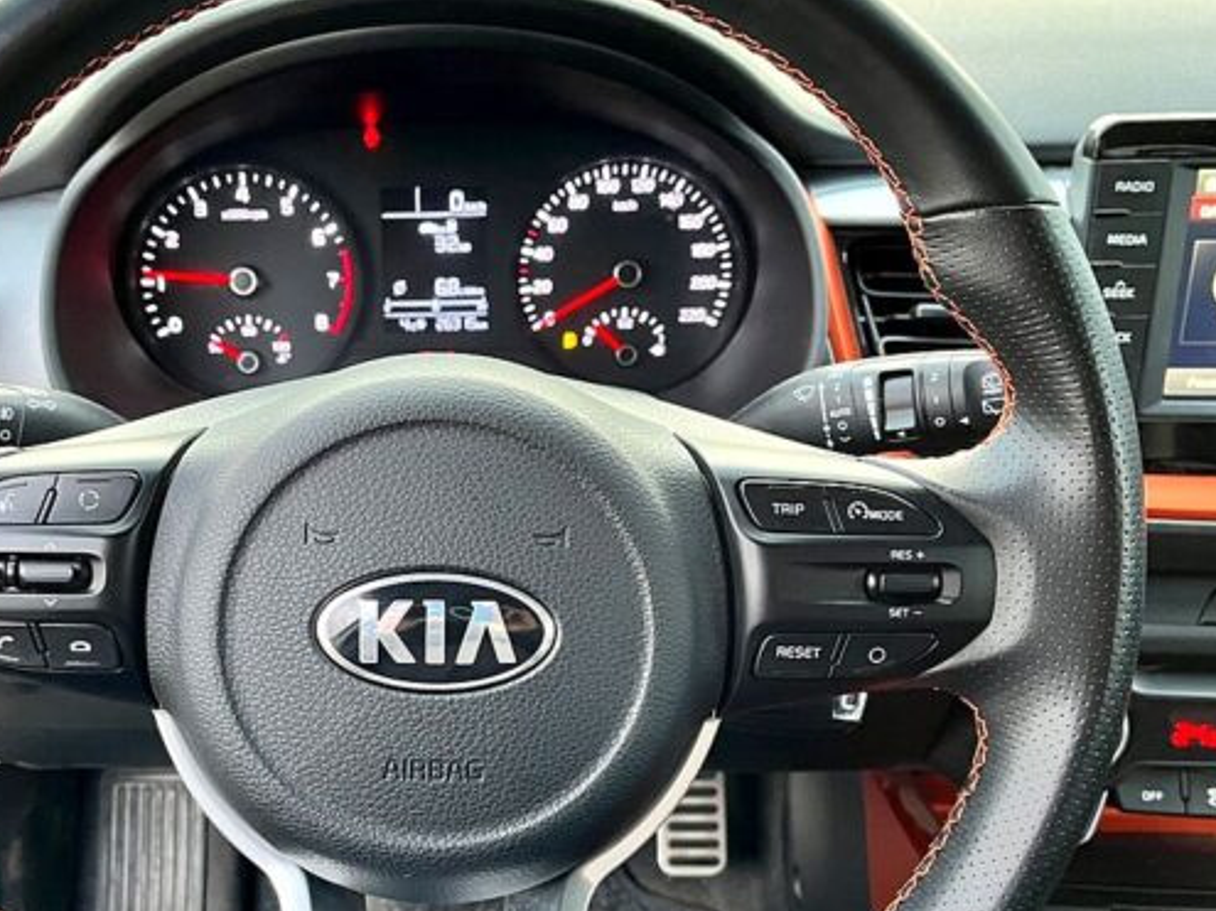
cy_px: 535
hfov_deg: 44.2
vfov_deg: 34.2
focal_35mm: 42
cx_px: 415
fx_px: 1475
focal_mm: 5.1
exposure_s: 1/60
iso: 250
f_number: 1.6
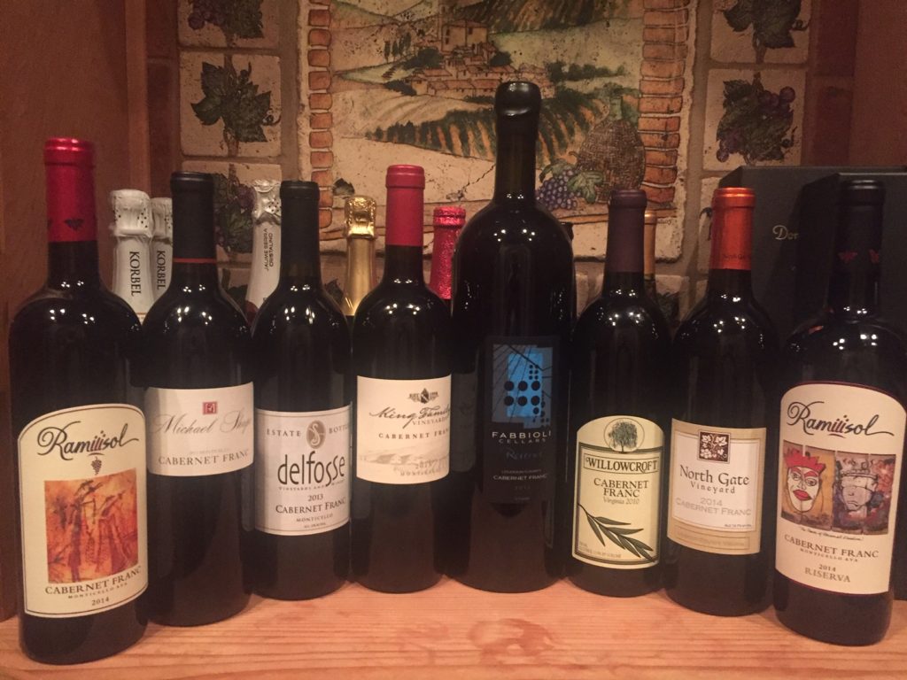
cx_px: 454
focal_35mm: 29
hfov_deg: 61.7
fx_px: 760
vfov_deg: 48.2
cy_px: 340
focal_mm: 4.15
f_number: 2.2
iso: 320
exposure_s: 1/15
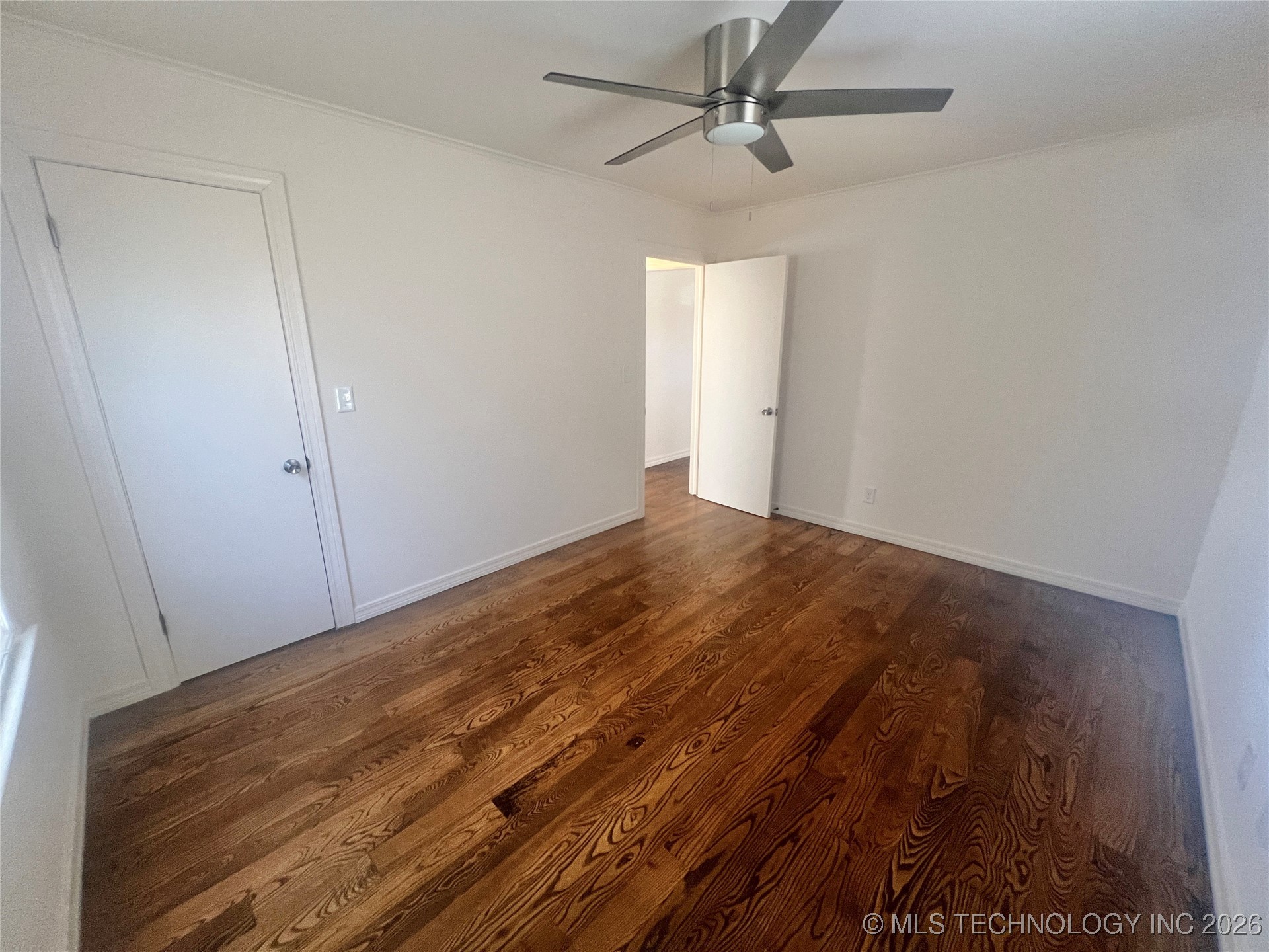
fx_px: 477
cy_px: 476
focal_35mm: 13
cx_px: 634
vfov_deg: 89.9
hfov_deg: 106.2
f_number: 1.8
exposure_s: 1/60
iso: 250
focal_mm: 1.57
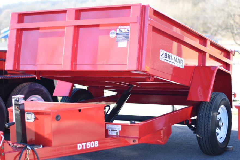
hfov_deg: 27.0
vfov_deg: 18.2
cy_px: 80
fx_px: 500
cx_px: 120
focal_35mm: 75
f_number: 1.4
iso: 100
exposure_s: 1/500
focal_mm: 50
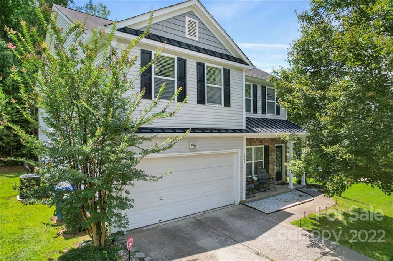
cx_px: 196
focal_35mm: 22
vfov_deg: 57.1
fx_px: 240
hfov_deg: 78.6
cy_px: 130
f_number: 2.8
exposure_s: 1/1000
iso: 100
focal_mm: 8.38
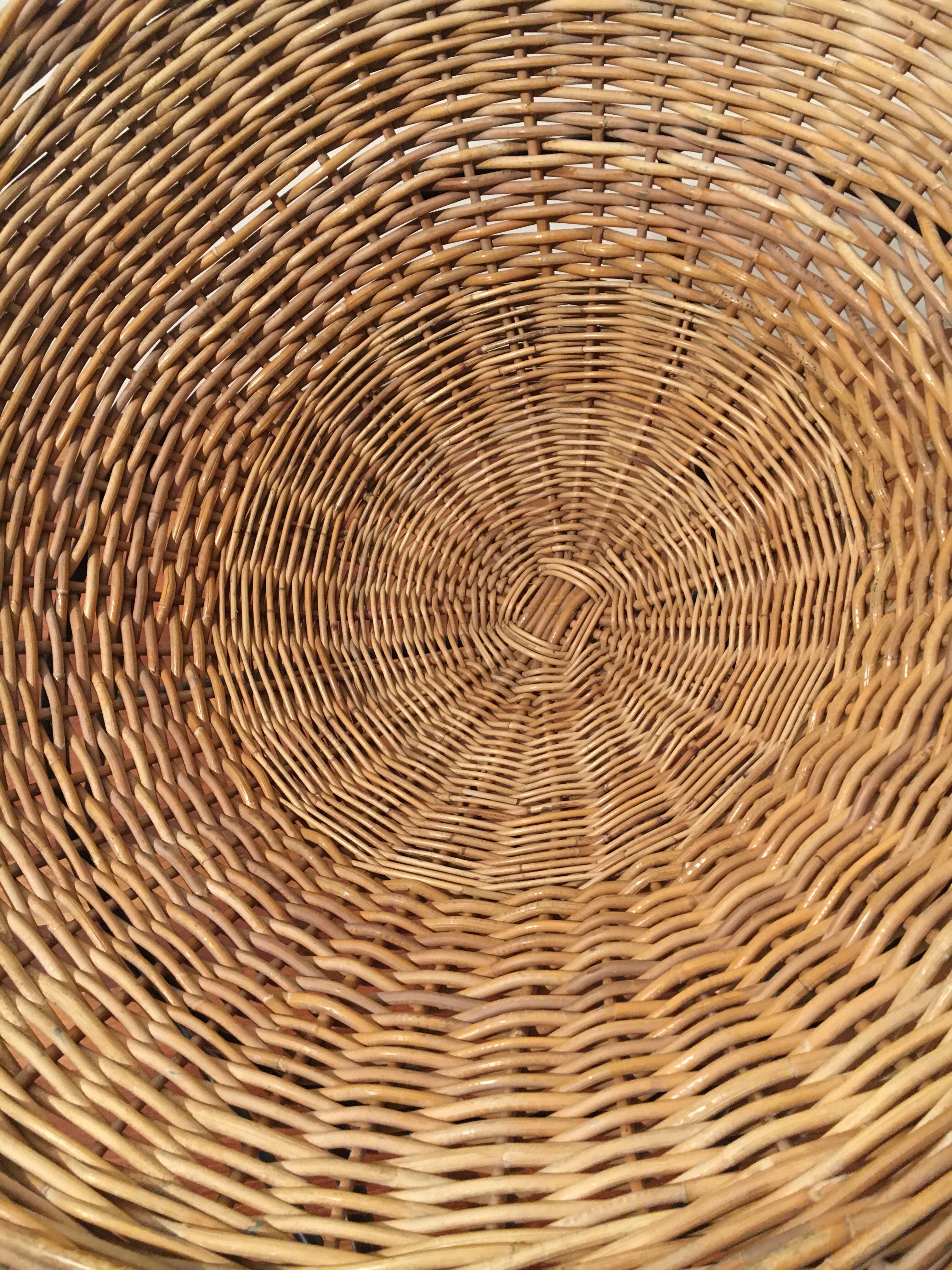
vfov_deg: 61.7
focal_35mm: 29
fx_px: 1063
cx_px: 476
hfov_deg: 48.2
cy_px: 635
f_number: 2.2
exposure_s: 1/33
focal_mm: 4.15
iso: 250
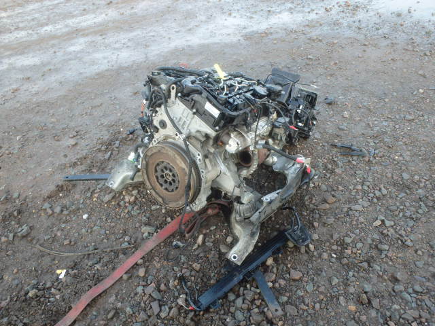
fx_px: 352
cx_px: 218
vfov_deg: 49.7
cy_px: 163
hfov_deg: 63.4
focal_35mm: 28
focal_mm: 5
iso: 200
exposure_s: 1/60
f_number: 3.9
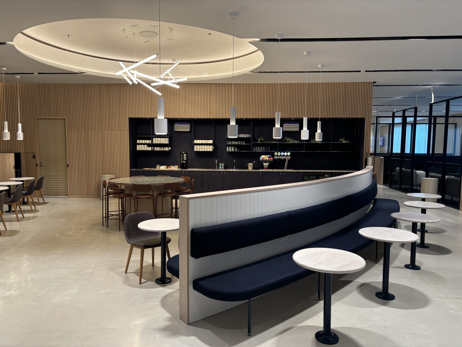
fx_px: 347
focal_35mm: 26
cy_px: 174
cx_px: 231
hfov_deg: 67.3
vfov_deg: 53.1
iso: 125
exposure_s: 1/62
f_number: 1.6
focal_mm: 5.96
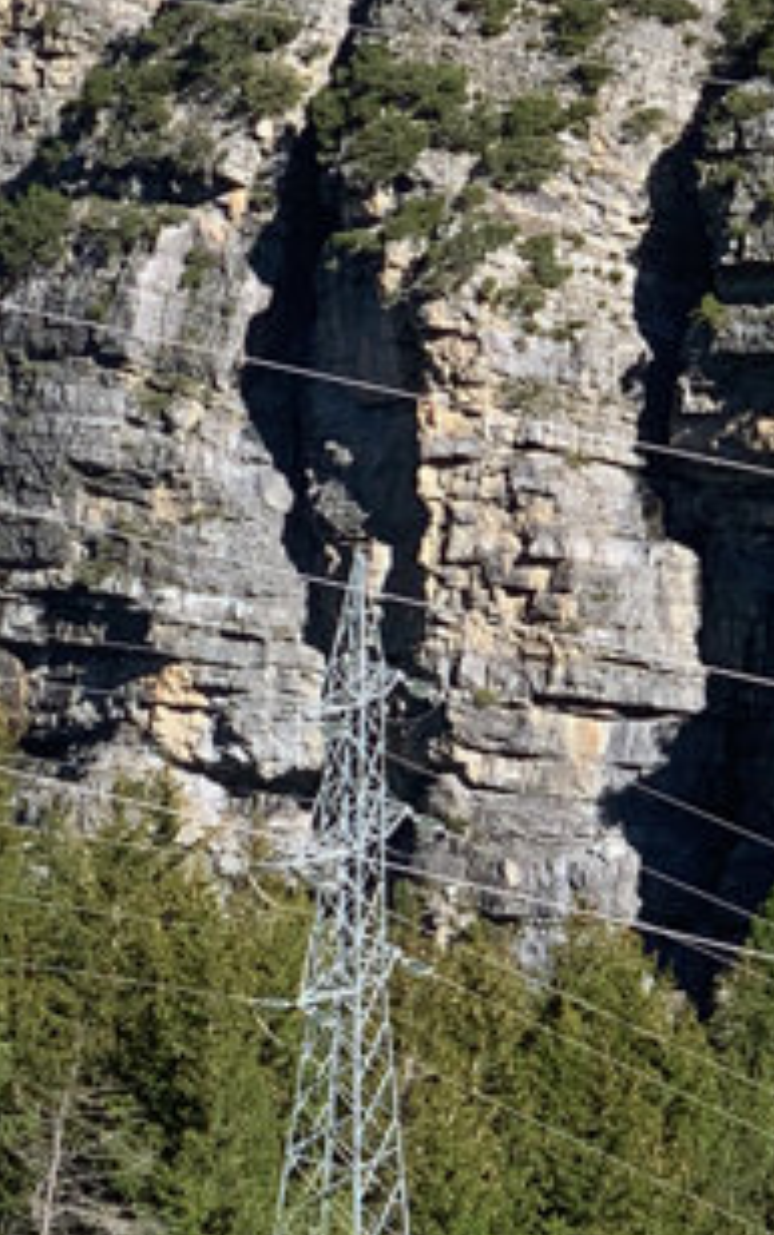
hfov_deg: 6.4
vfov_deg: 10.5
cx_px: -569
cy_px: 589
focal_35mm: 200
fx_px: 6738
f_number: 2.4
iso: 16
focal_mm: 6
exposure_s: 1/695
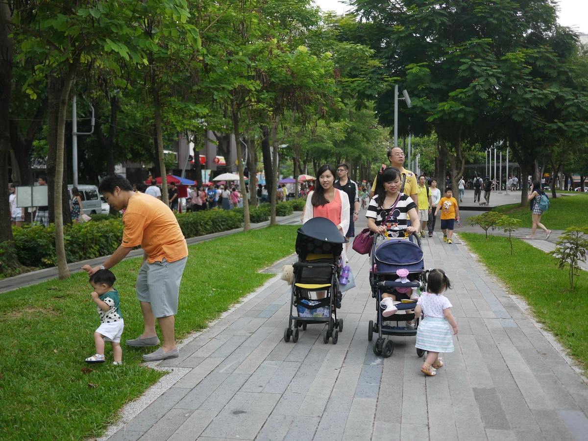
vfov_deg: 36.0
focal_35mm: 40
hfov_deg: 46.8
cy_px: 220
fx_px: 679
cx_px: 294
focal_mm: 20
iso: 160
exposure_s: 1/640
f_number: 1.7
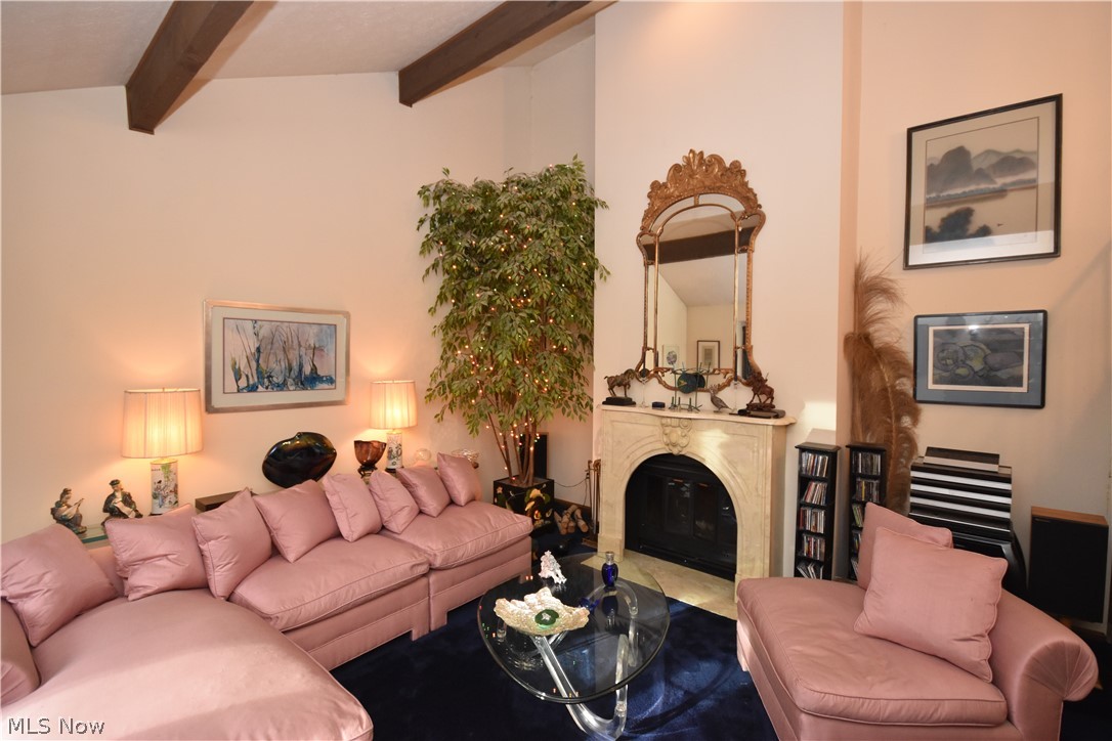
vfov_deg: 77.3
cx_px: 556
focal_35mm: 15
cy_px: 370
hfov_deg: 100.4
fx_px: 463
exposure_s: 1/125
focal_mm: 10
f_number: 4
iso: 1600
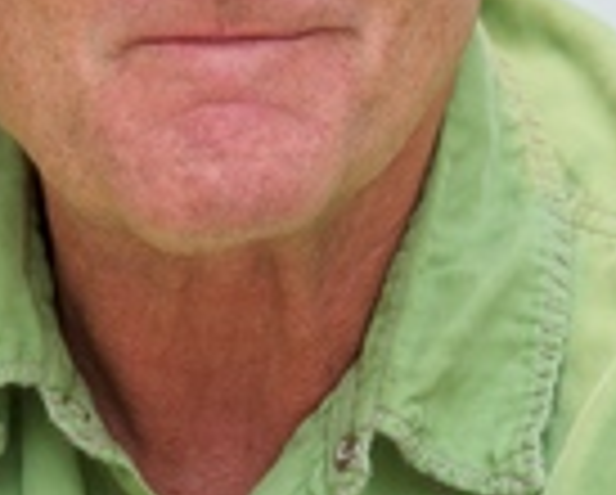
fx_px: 7997
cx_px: 351
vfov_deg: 3.5
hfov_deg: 4.4
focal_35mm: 438
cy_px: 135
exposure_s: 1/60
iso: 500
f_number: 6.3
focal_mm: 160
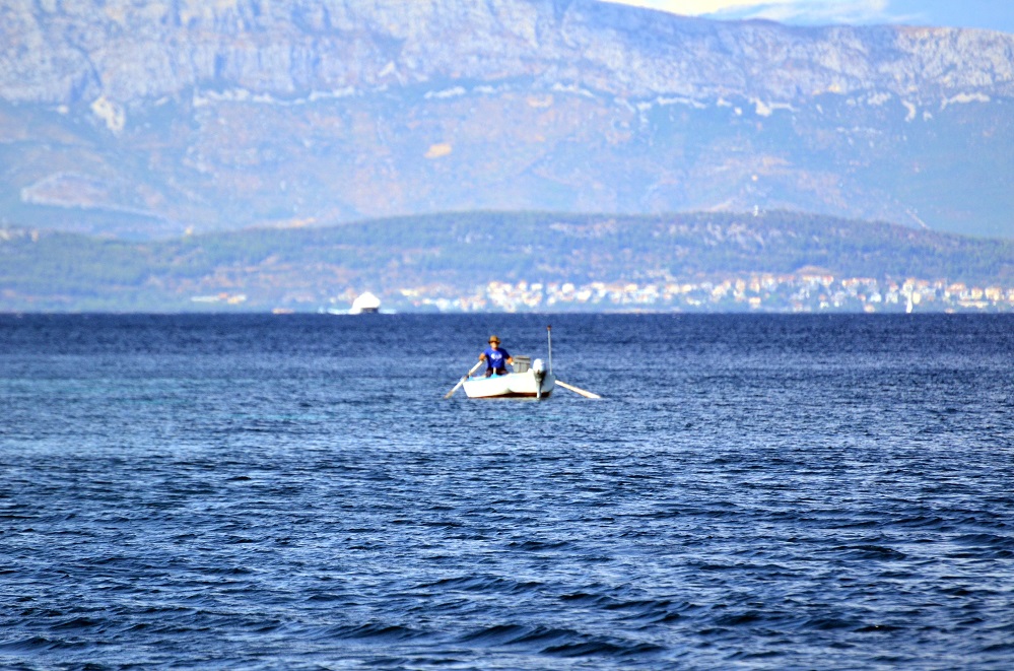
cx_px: 507
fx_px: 12645
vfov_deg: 3.0
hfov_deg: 4.6
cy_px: 336
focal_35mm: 450
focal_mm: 300
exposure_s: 1/2500
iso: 640
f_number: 5.6
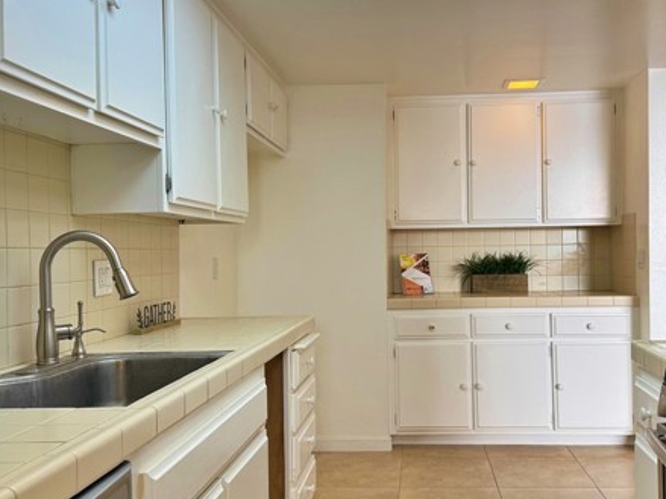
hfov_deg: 52.3
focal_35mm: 35
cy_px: 249
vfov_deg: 40.7
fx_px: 673
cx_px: 394
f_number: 1.78
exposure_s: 1/120
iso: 64
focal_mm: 6.76
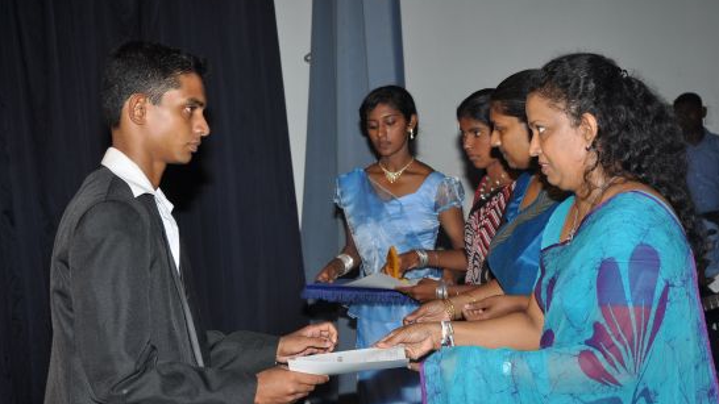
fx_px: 1315
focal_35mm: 69
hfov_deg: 30.6
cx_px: 386
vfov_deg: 17.5
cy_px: 224
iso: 200
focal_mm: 40
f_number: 6.3
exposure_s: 1/100
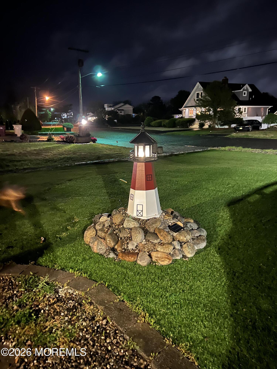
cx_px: 138
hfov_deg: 53.1
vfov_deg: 67.3
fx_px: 277
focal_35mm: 26
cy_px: 184
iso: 1250
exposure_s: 1/5
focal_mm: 5.7
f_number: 1.5
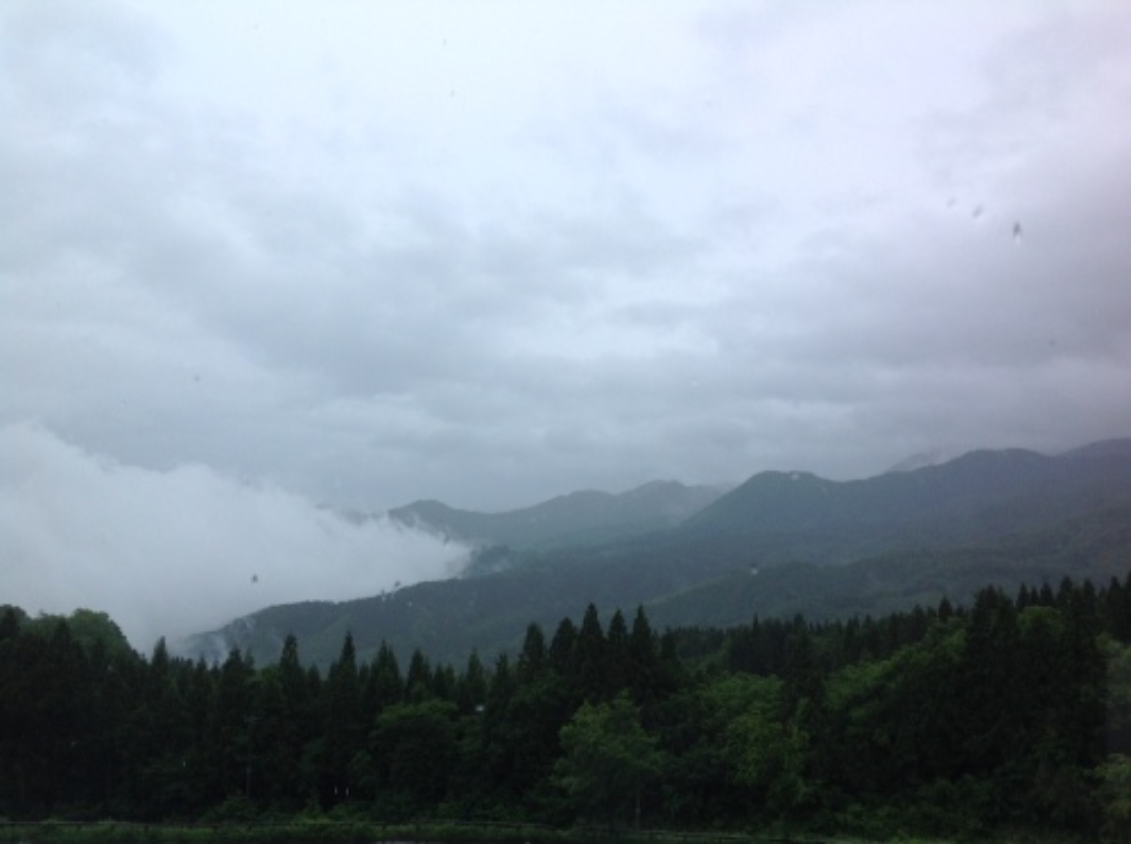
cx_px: 566
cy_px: 422
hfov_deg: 52.7
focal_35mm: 35
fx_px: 1141
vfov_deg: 40.6
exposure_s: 1/1513
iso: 50
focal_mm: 4.28
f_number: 2.4
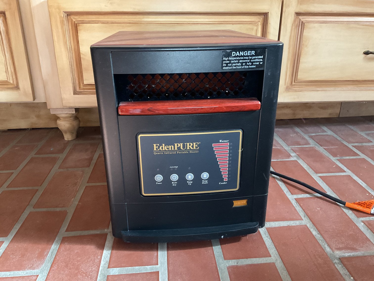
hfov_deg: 61.7
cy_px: 140
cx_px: 187
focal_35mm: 29
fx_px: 313
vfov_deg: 48.2
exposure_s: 1/30
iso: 320
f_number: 1.8
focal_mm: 3
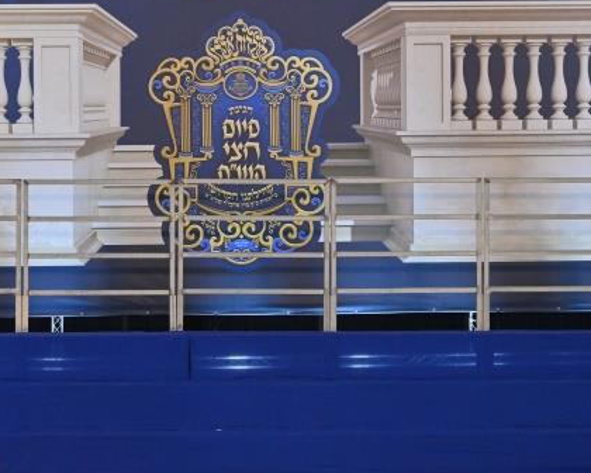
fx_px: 5003
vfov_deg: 5.4
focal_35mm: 286
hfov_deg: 6.8
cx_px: 200
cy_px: 33
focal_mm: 125
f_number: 2.8
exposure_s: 1/400
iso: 800
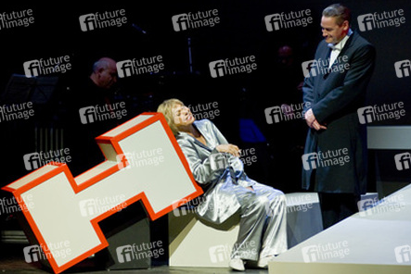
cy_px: 136
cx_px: 208
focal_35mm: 137
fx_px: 1565
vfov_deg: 10.0
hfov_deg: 15.0
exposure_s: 1/125
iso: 1600
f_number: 3.5
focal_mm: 135
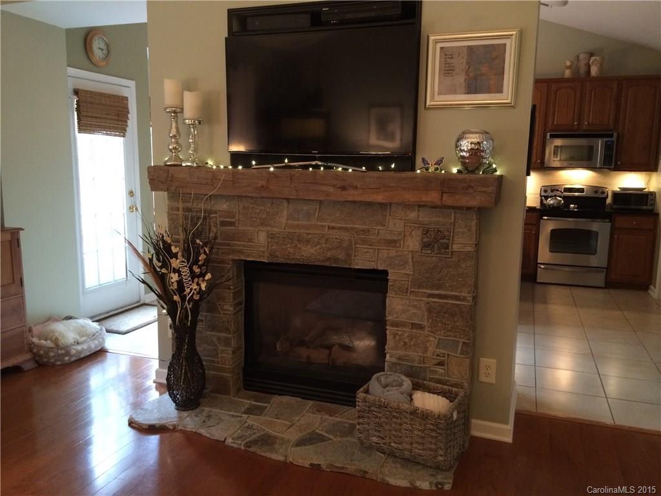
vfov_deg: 48.2
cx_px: 330
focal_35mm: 29
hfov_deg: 61.7
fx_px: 554
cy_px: 248
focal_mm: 4.15
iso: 250
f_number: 2.2
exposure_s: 1/24
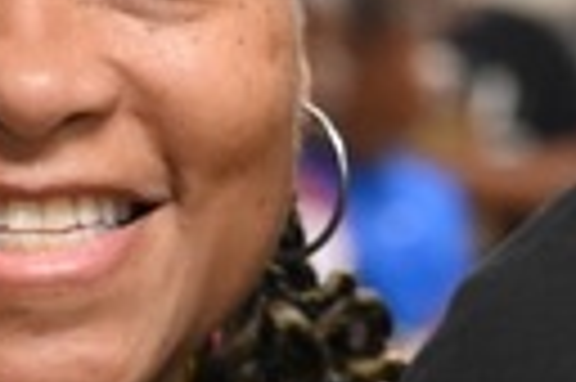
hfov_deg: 4.7
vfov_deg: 3.2
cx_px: 1012
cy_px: 569
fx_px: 6887
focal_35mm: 431
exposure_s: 1/125
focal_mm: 54
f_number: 4
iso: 3200
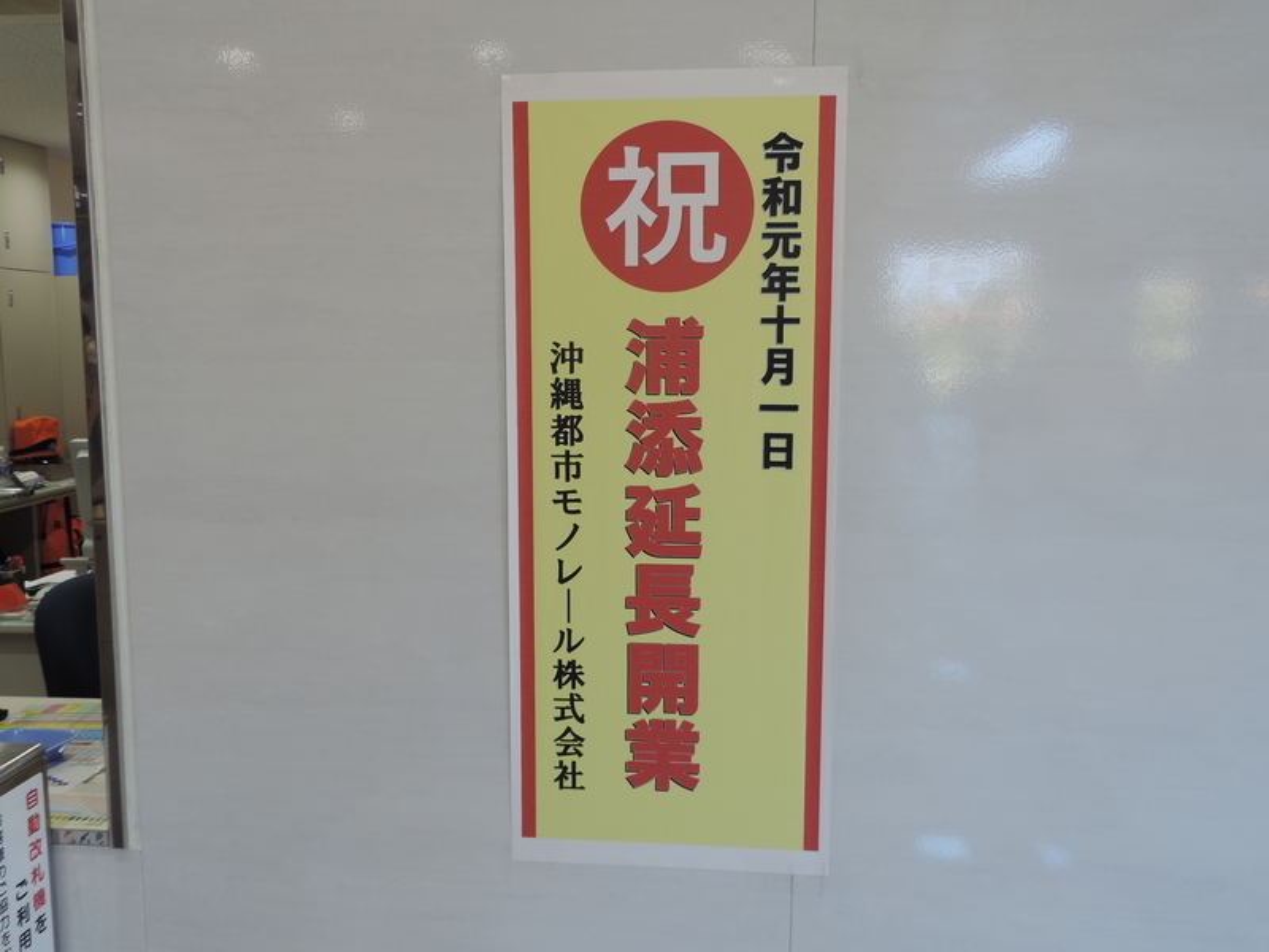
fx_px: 1100
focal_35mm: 30
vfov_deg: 46.8
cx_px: 634
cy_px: 476
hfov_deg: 60.0
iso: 80
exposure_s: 1/50
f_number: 3.1
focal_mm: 5.3
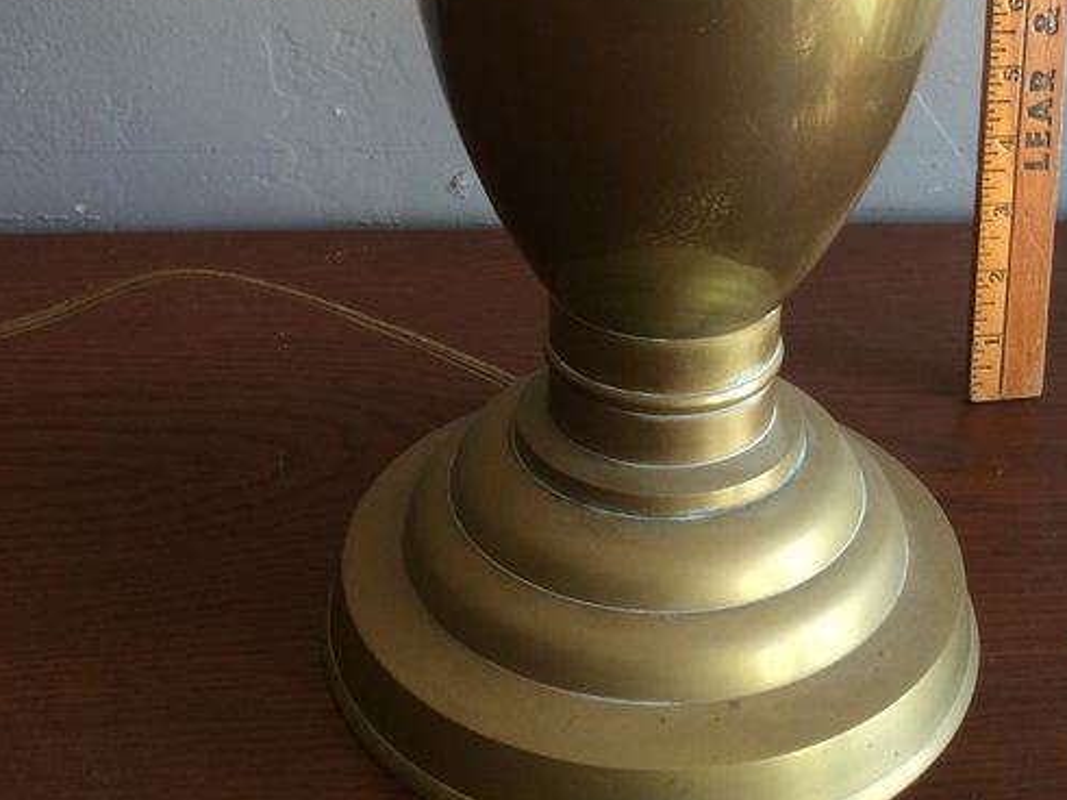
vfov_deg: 26.3
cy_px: 214
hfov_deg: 34.7
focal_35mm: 55
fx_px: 1695
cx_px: 678
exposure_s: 1/30
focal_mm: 4.12
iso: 50
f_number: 2.2
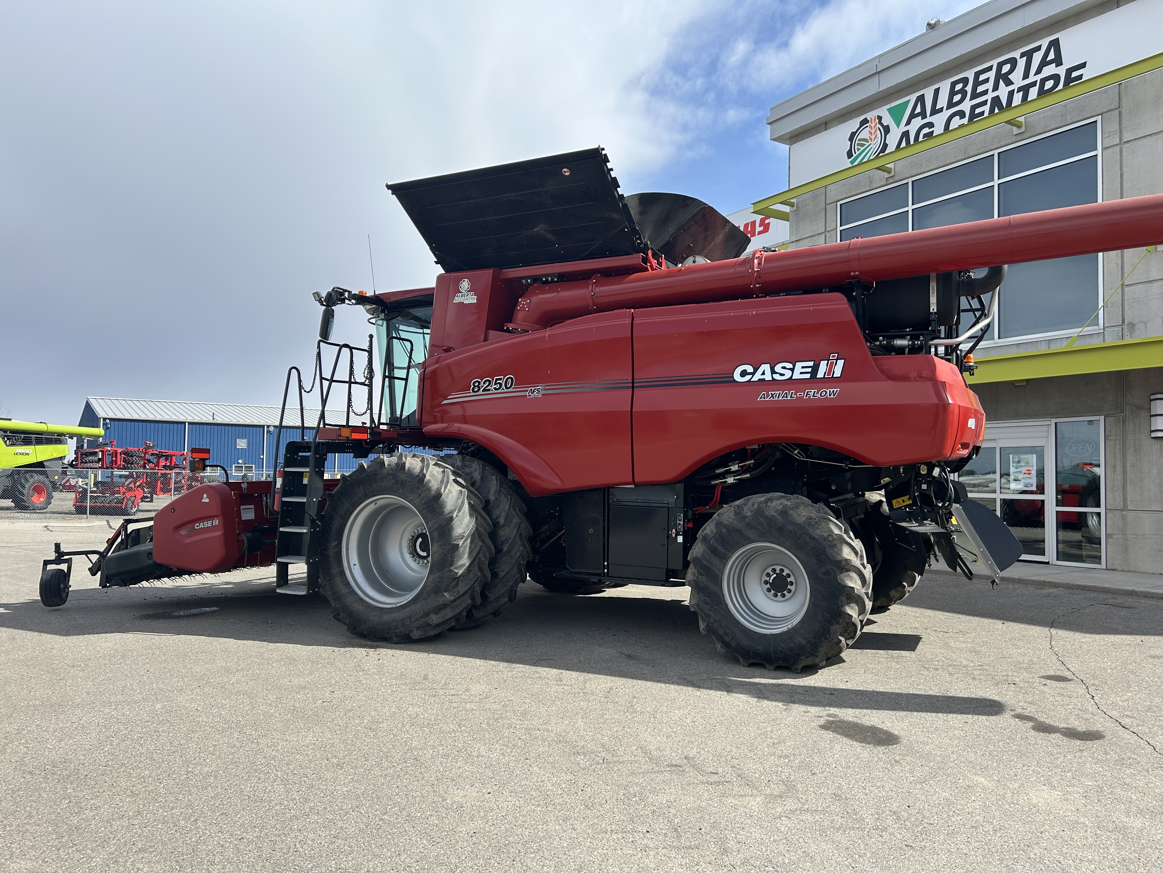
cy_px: 436
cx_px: 582
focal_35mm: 26
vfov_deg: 53.1
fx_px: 874
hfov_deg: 67.3
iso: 50
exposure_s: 1/3257
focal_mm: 5.7
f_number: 1.5
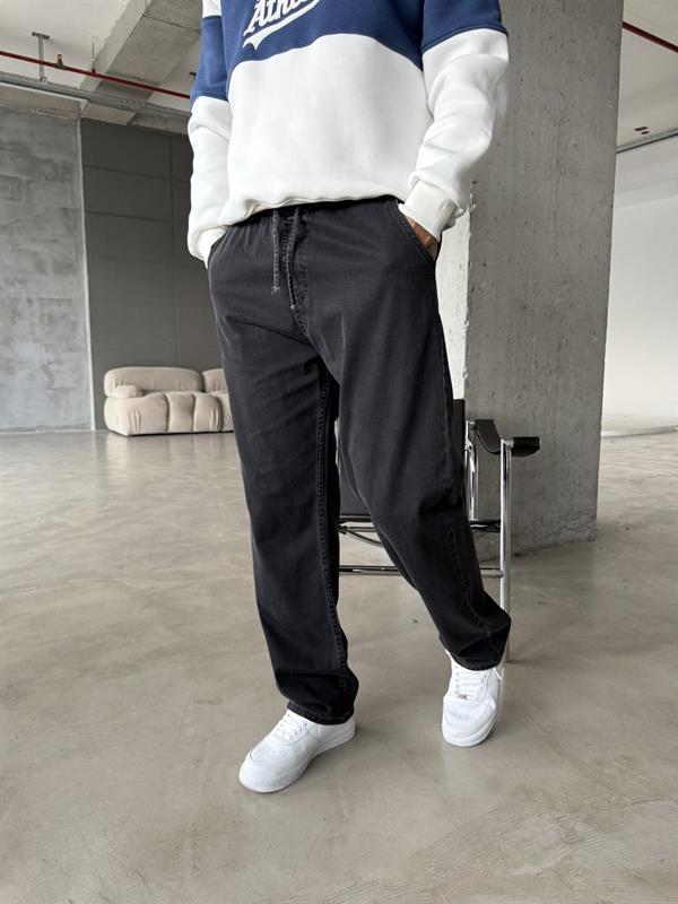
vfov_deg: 71.6
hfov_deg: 56.8
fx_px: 627
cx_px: 339
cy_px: 452
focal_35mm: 24
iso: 160
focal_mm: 6.76
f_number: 1.78
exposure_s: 1/121
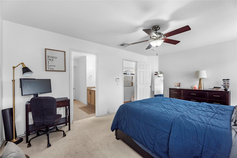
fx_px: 92
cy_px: 79
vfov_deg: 81.2
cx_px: 118
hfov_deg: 104.2
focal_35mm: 14
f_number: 9
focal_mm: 14
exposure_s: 1/40
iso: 250
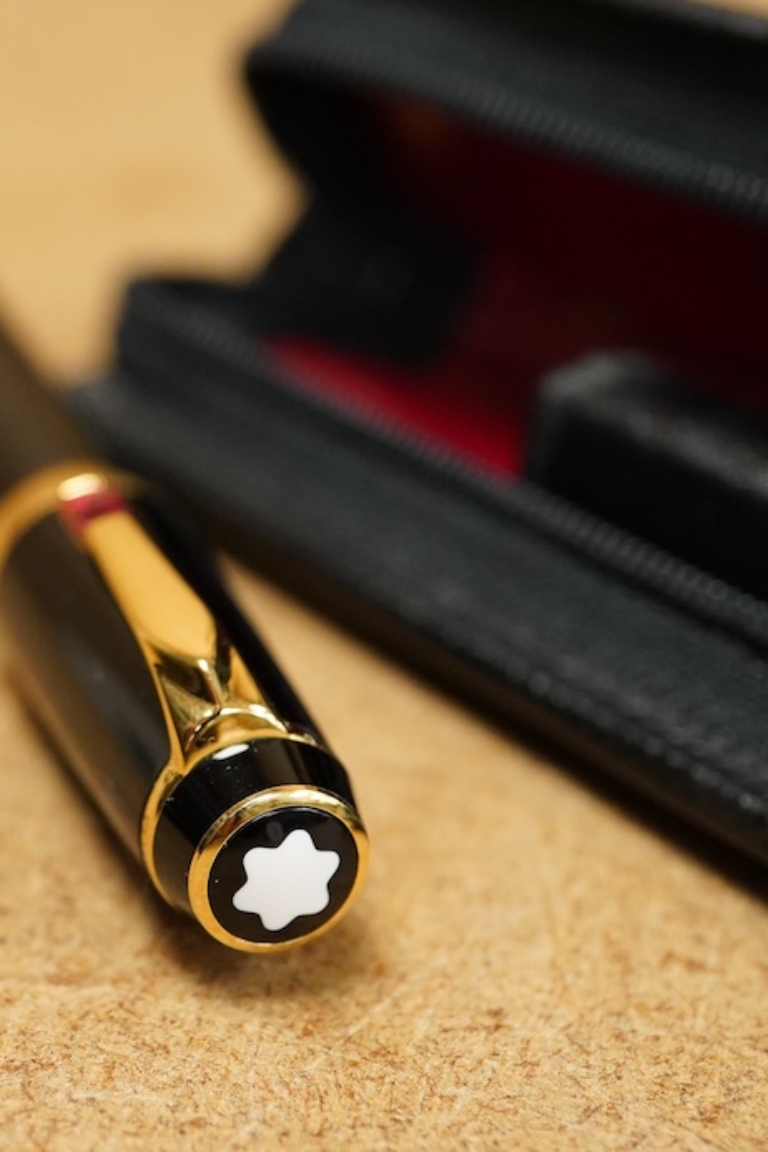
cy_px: 569
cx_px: 196
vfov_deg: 27.7
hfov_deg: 18.6
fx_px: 2336
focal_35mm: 73
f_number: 7.1
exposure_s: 1/200
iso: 2500
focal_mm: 30
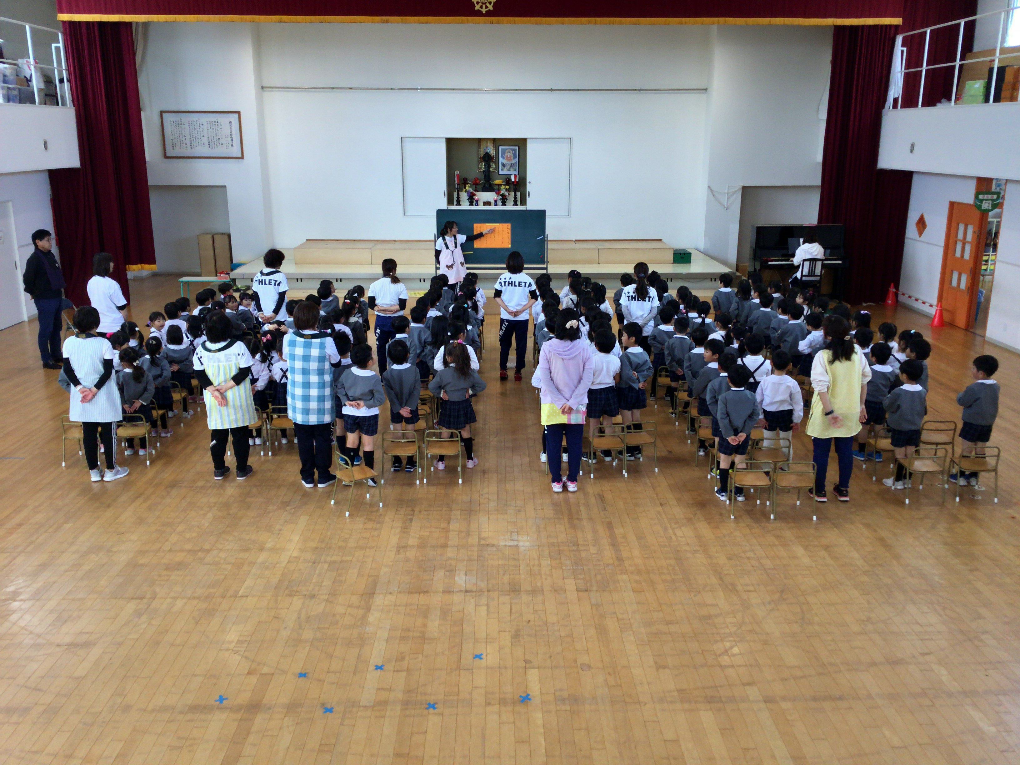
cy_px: 382
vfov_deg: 45.4
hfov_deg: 58.4
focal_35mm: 31
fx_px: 913
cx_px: 510
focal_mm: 3.3
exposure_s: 1/60
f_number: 2.4
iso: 25
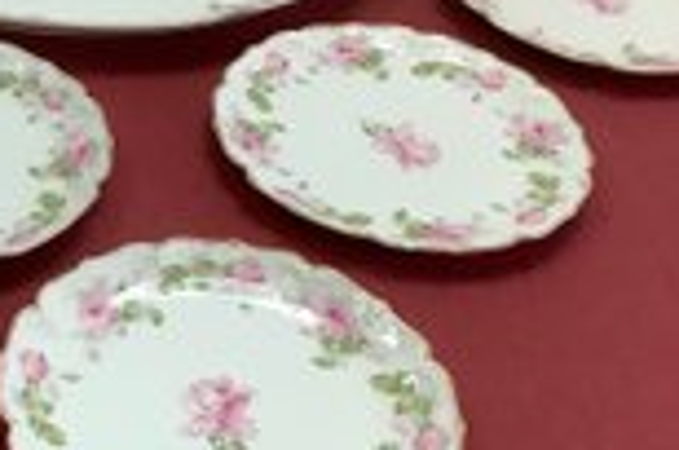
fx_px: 1355
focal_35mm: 72
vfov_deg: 18.8
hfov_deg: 26.8
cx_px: 29
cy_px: 205
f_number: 2.4
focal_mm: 3.3
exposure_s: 1/100
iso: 64
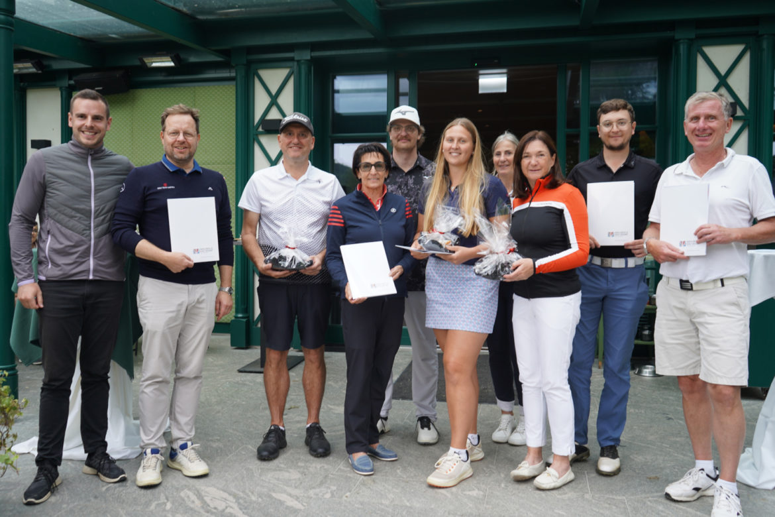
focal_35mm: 31
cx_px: 388
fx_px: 667
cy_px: 258
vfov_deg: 42.3
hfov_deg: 60.3
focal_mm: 31
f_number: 4
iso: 100
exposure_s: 1/50
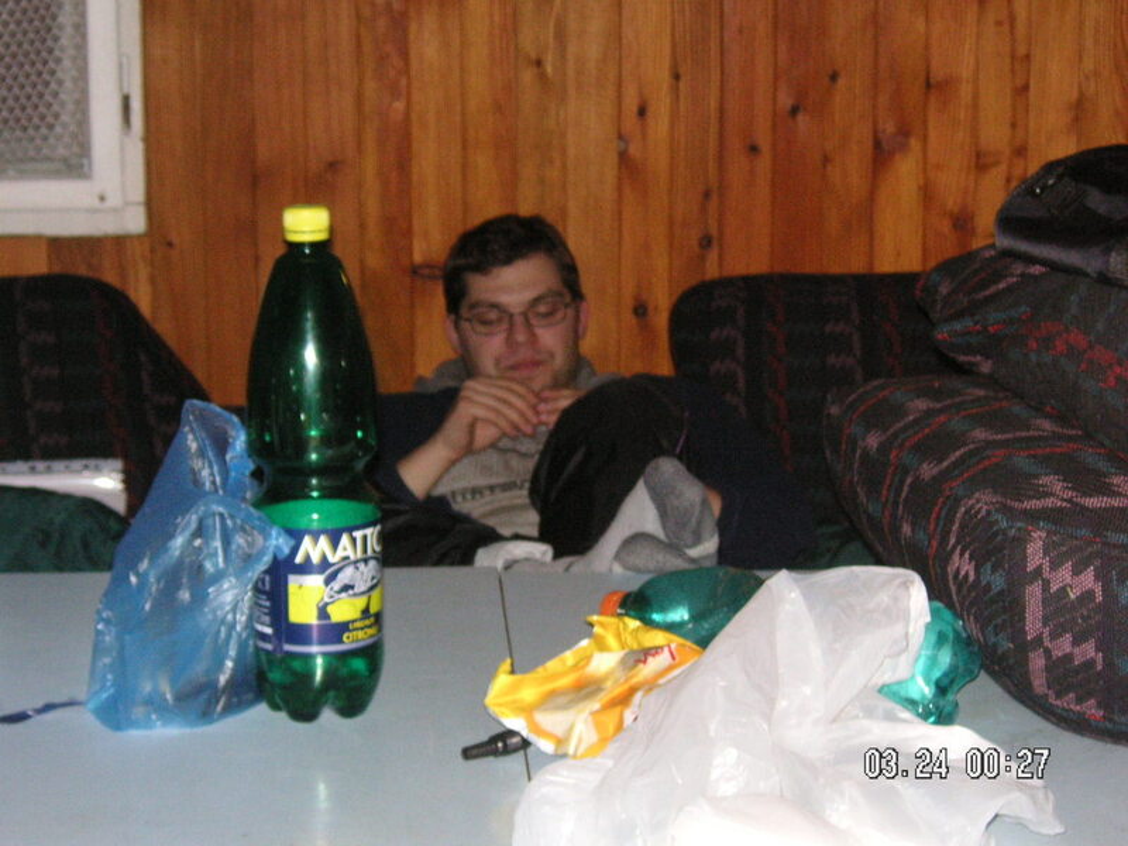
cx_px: 564
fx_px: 2477
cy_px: 423
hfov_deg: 25.7
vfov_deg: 19.4
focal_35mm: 76
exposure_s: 1/90
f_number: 4.4
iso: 160
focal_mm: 12.6
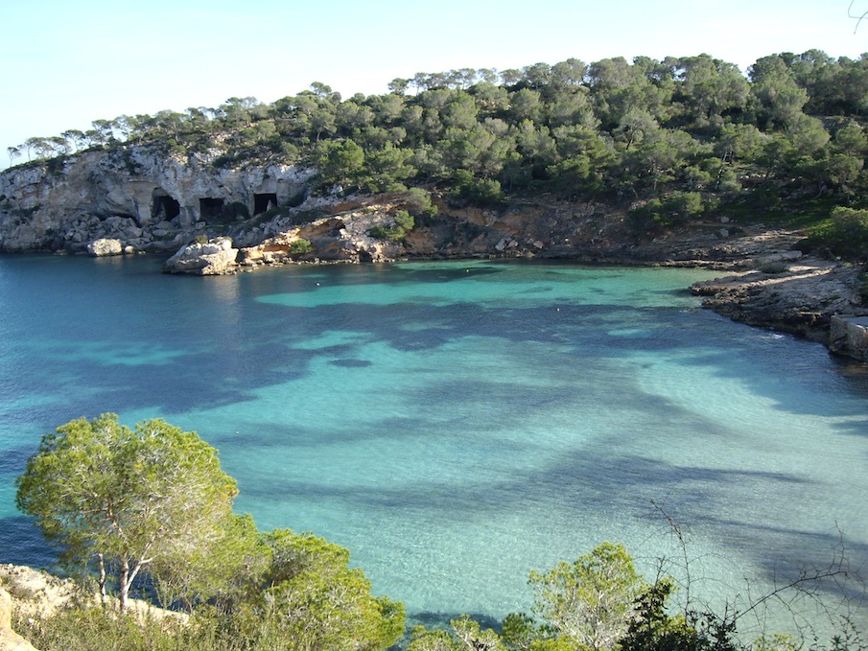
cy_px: 320
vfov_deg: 33.6
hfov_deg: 43.8
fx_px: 1078
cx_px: 411
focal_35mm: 43
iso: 50
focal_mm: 6.2
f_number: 2.7
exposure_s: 1/250
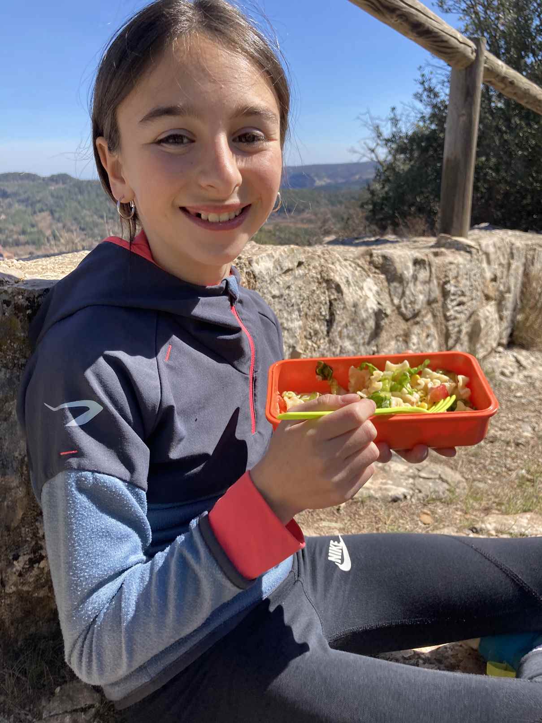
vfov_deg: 63.4
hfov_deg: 49.7
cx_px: 271
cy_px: 362
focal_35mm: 28
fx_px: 585
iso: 20
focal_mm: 3.99
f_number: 1.8
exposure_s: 1/1171
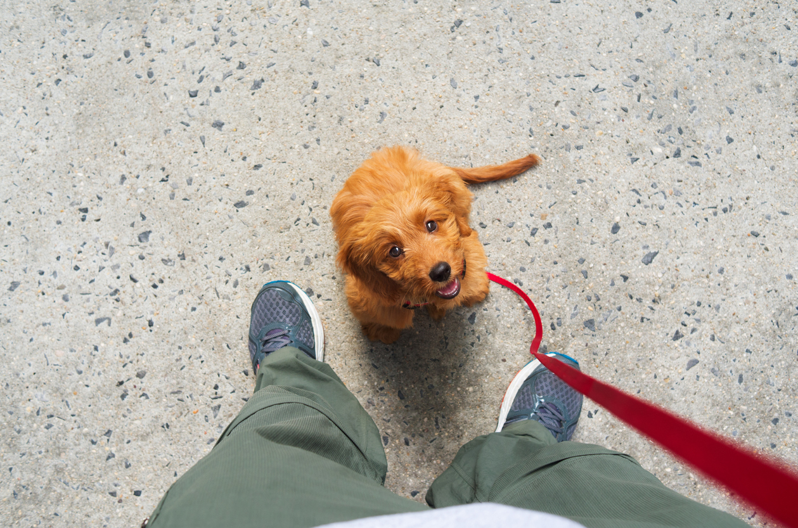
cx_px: 399
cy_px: 264
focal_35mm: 36
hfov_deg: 53.2
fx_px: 796
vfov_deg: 36.7
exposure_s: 1/160
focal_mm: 24
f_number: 5.6
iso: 200
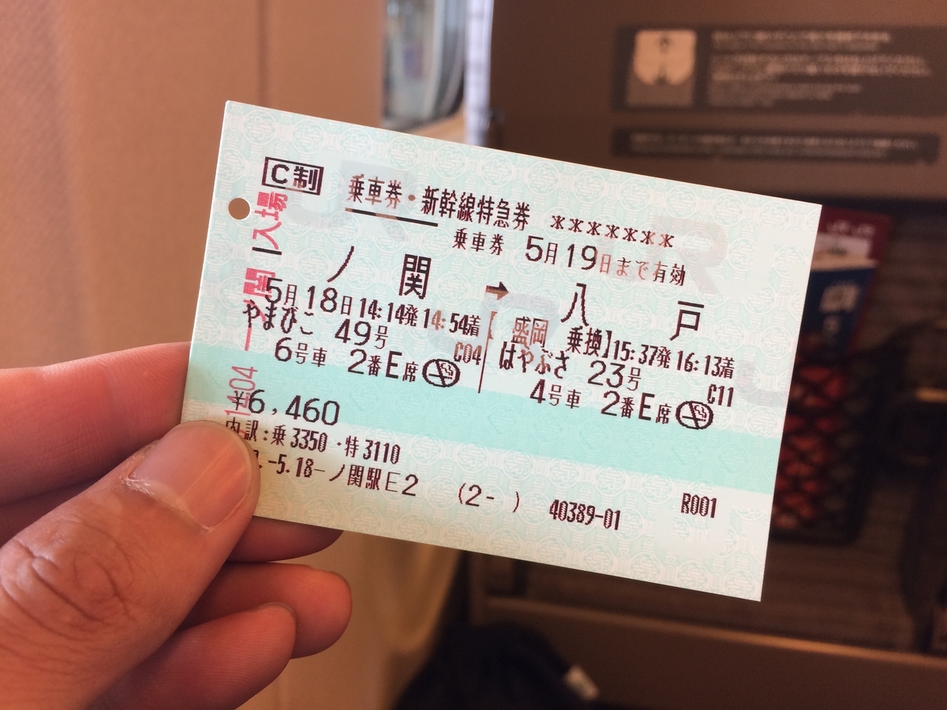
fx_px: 793
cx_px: 474
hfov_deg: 61.7
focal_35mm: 29
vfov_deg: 48.2
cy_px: 355
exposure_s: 1/30
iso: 50
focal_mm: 4.15
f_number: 2.2
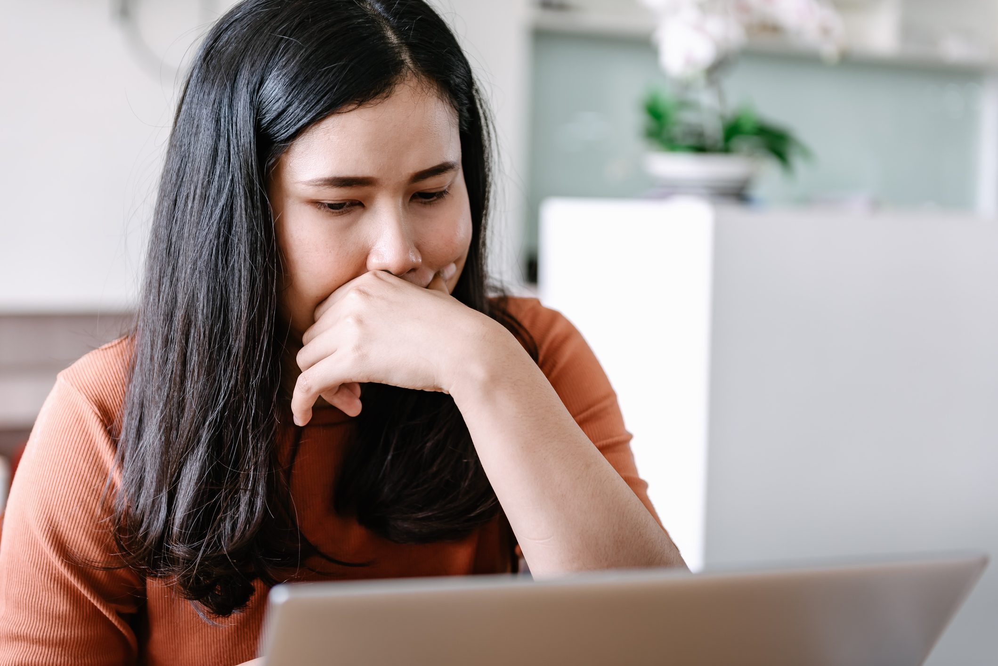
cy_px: 333
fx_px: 1719
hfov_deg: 32.4
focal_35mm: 62
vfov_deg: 21.9
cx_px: 499
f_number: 3.2
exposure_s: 1/125
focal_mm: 62
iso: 200
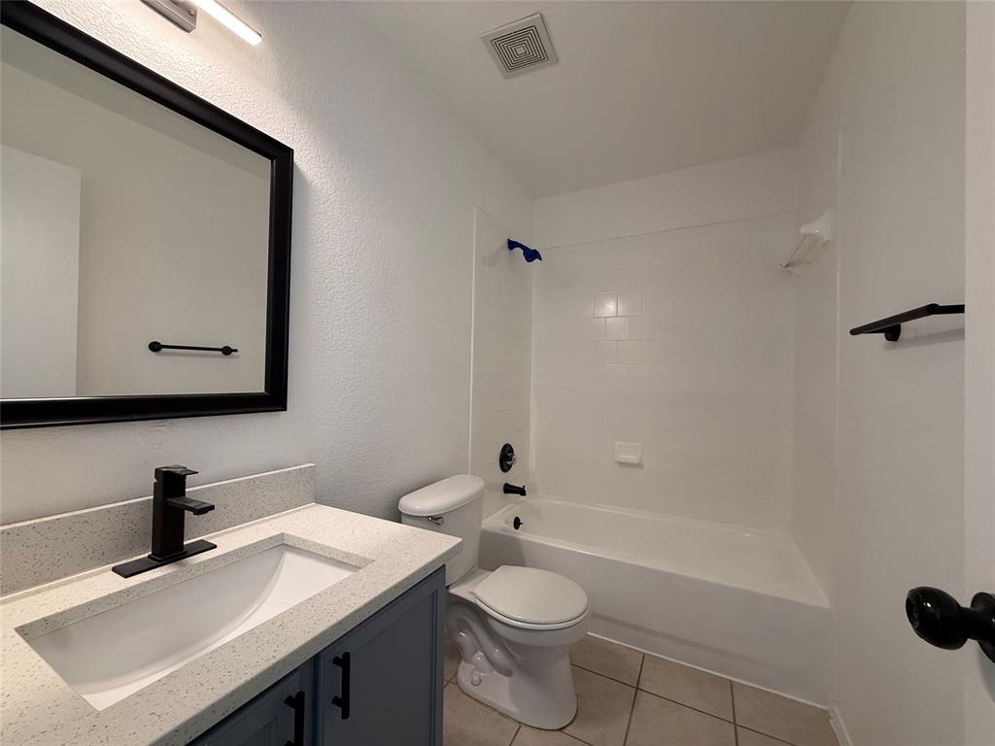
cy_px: 373
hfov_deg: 102.1
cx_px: 498
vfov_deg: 85.7
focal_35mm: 14
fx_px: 402
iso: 160
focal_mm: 2.22
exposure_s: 1/60
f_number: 2.2
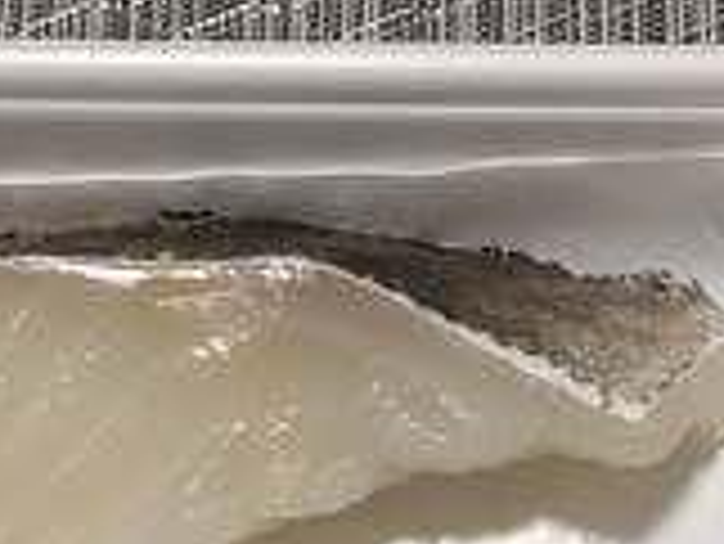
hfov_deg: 26.9
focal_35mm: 72
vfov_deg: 20.0
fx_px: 1507
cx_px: 265
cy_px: 517
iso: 50
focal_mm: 4.15
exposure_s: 1/30
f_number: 2.2
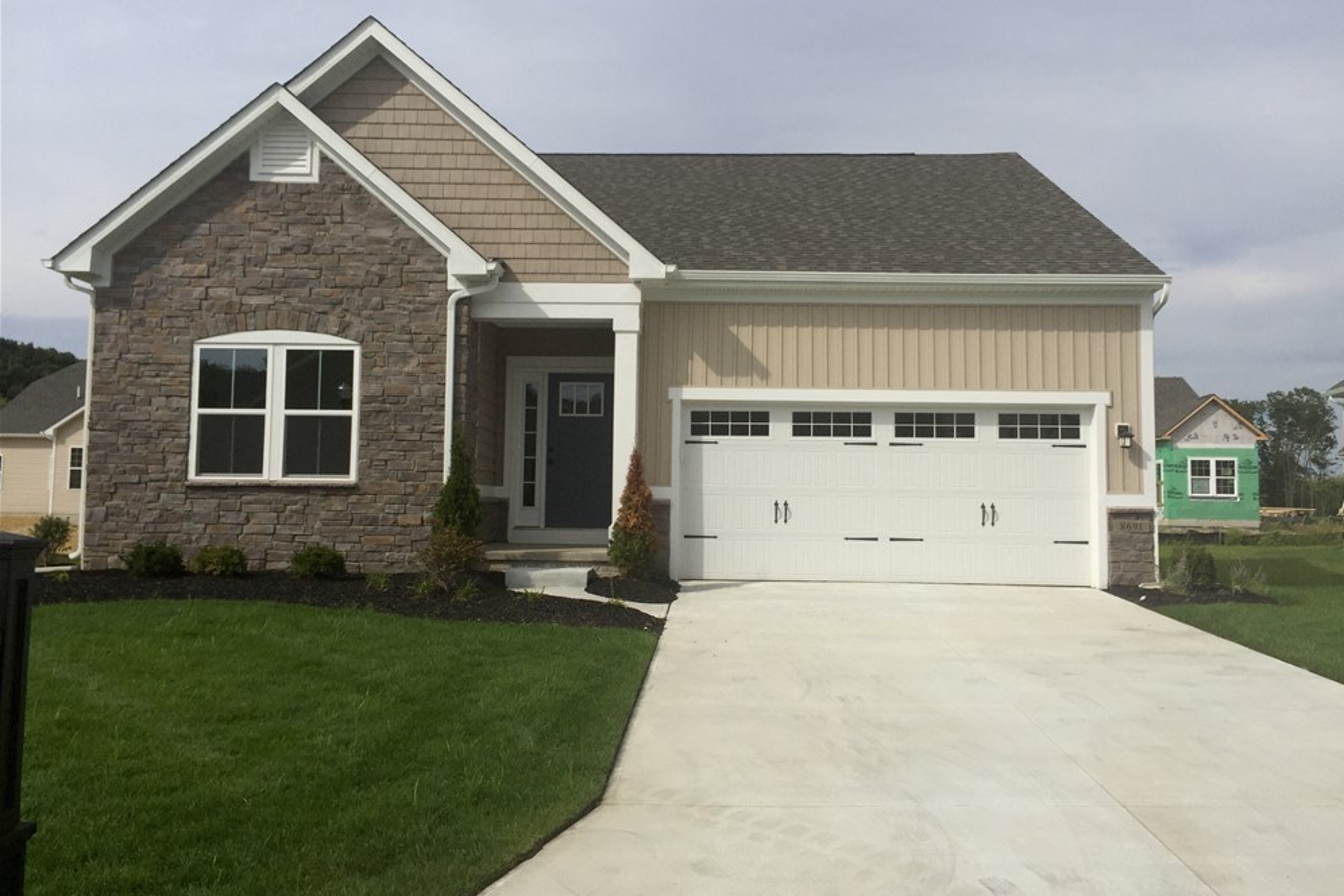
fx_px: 1157
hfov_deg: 60.3
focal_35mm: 31
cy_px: 421
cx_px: 690
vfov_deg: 42.3
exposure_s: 1/4405
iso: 32
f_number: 2.2
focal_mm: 4.15
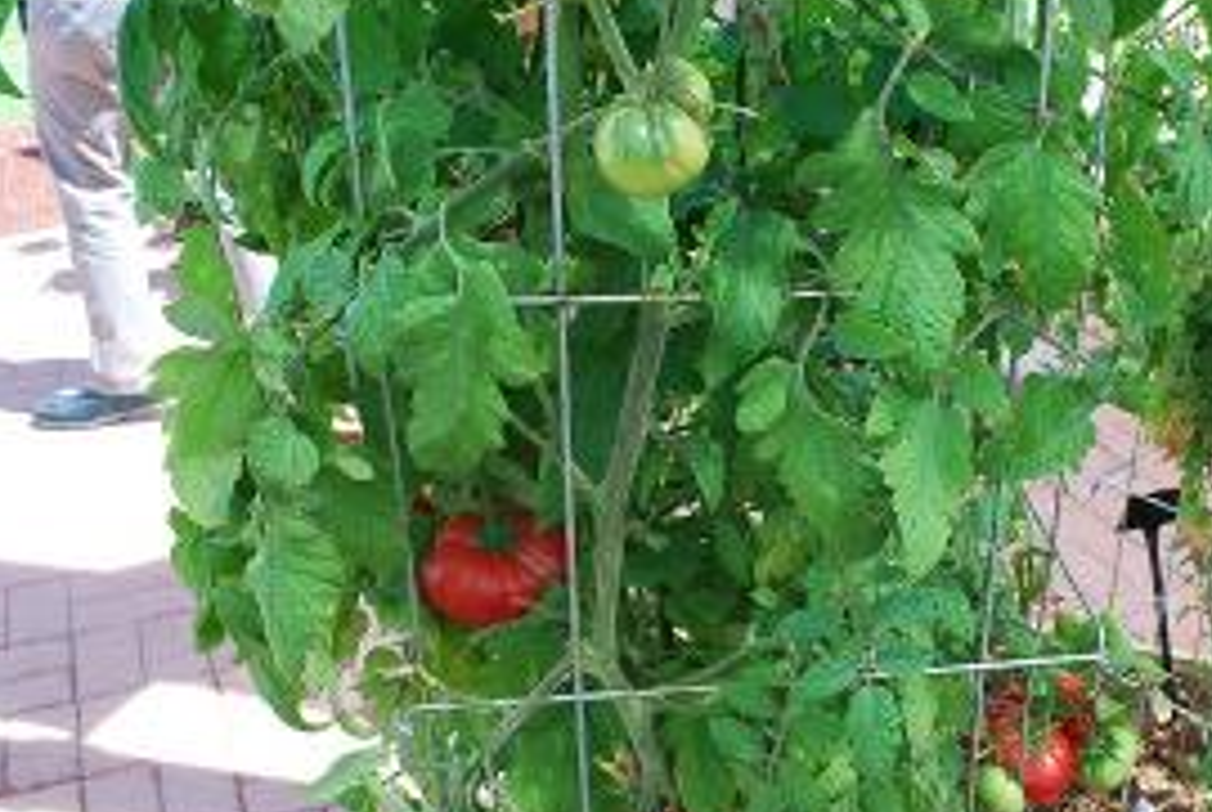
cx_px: 844
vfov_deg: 33.5
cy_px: 471
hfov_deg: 47.3
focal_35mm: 40
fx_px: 1349
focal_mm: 18
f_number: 8
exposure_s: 1/60
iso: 200
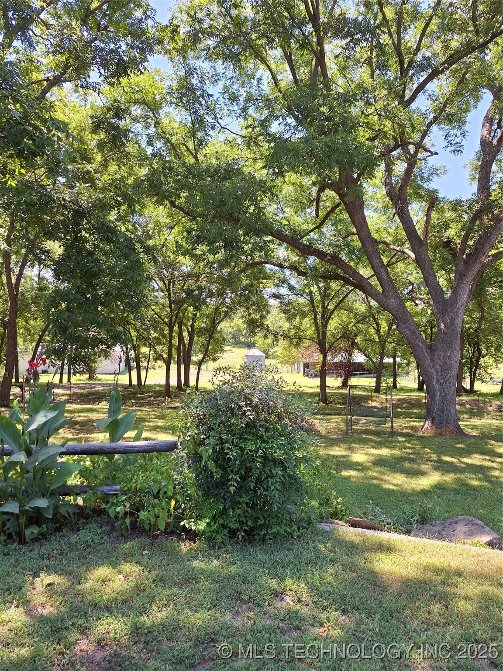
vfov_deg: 73.9
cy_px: 336
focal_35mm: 23
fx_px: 446
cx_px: 252
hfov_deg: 58.9
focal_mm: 5.54
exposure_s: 1/427
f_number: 1.8
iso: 40
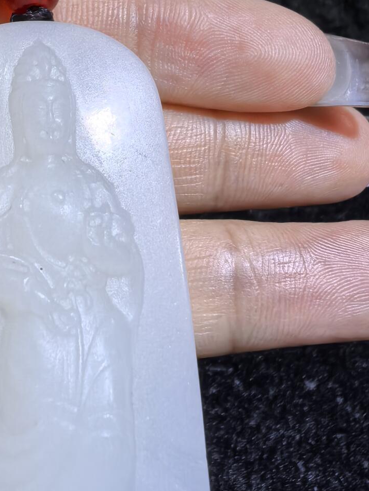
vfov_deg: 36.8
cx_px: 57
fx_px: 725
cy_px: 357
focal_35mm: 51
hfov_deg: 27.8
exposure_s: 1/100
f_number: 2.2
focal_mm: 1.95
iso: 160
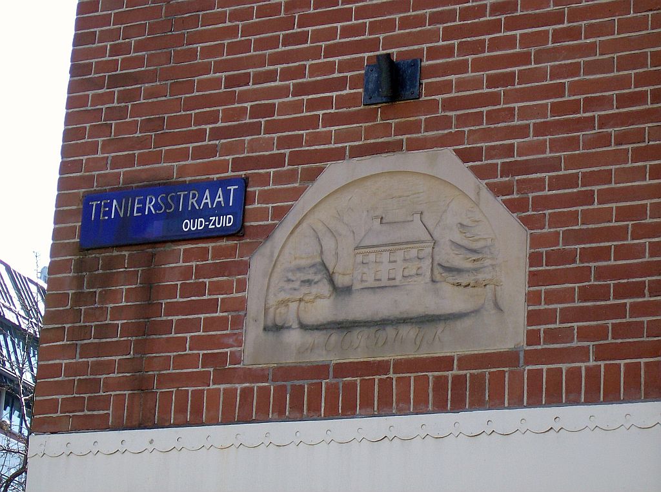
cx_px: 330
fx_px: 2057
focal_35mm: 108
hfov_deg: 18.3
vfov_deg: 13.7
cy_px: 246
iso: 100
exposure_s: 1/248
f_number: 4.8
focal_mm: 18
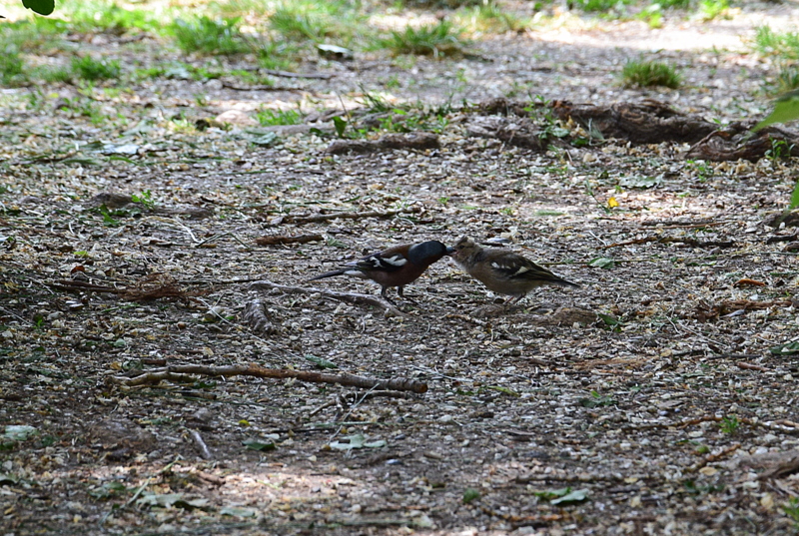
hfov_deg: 13.0
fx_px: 3503
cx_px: 400
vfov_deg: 8.8
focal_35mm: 158
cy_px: 268
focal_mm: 105
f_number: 9
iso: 400
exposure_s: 1/160
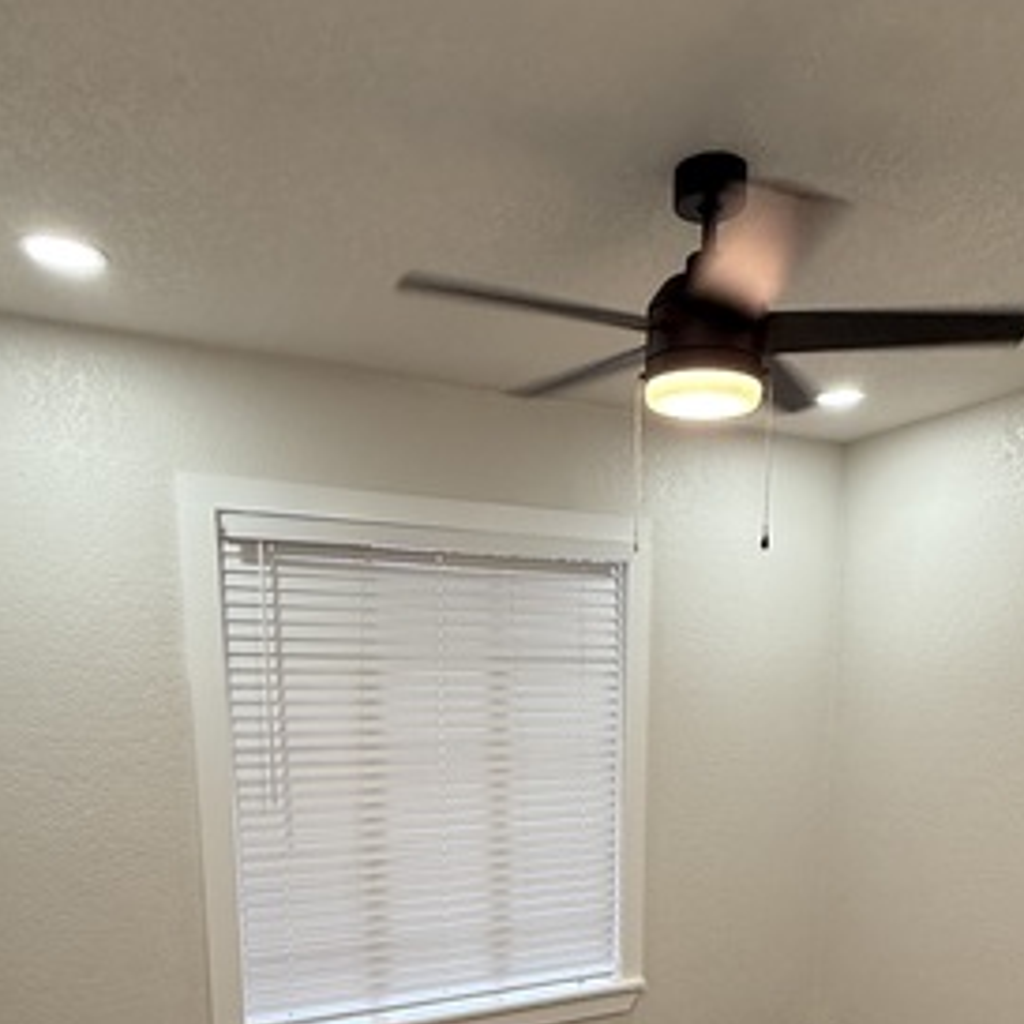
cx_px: 589
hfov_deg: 55.4
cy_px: 863
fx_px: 971
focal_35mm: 29
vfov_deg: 51.1
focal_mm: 2.22
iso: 160
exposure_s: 1/120
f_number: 2.2
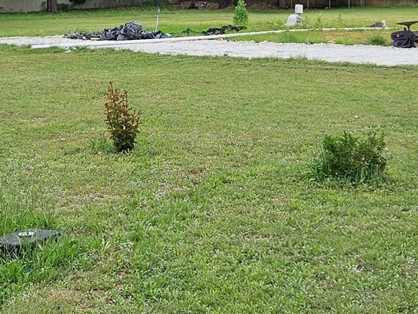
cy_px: 79
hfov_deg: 23.5
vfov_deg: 17.7
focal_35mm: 83
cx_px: 177
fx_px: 1002
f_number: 1.8
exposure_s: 1/1751
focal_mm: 5.4
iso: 25
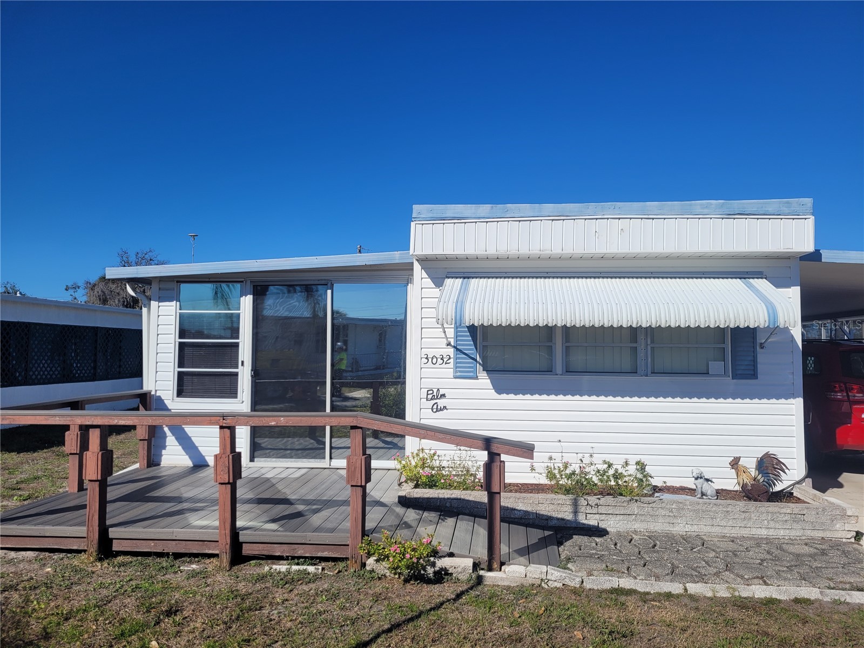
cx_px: 432
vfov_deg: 53.1
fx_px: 649
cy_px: 324
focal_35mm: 26
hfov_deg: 67.3
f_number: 1.8
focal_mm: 5.4
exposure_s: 1/5075
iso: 40
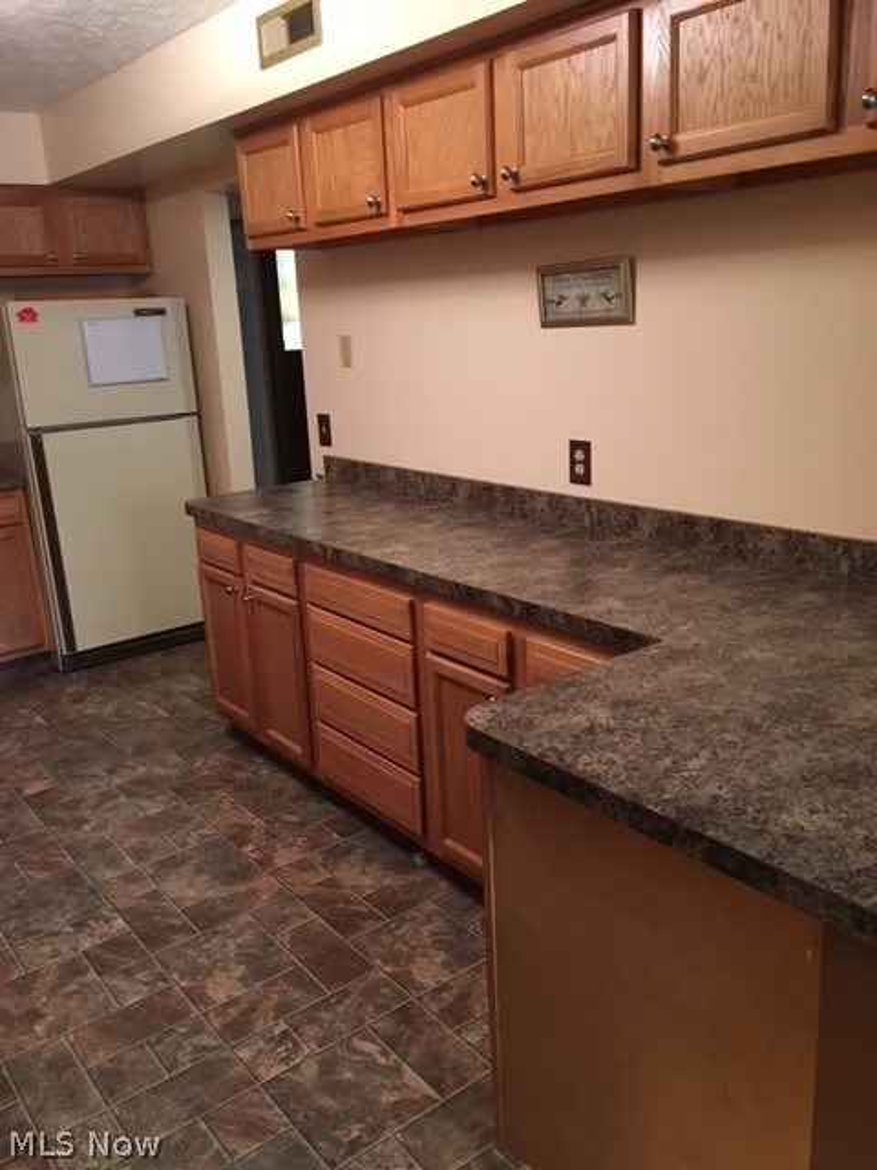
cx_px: 438
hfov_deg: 48.2
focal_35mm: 29
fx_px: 980
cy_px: 585
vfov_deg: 61.7
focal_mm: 4.15
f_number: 2.2
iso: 200
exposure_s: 1/24
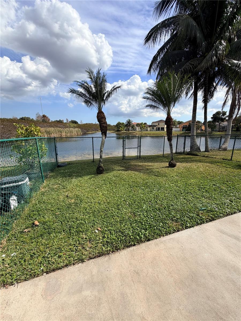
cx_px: 120
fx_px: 130
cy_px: 160
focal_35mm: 14
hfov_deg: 85.7
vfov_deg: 102.1
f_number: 2.2
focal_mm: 2.22
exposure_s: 1/1189
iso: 20
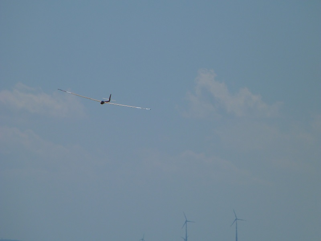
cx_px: 160
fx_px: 5657
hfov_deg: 3.3
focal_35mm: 610
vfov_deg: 2.4
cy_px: 120
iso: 100
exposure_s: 1/1600
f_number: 6.3
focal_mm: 108
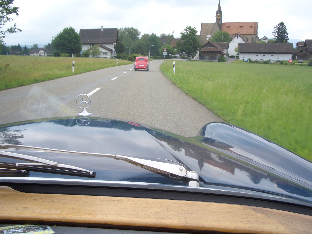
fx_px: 315
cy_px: 117
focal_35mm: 35
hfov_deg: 52.6
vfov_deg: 40.7
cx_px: 156
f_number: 4.3
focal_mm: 5.8
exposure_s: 1/200
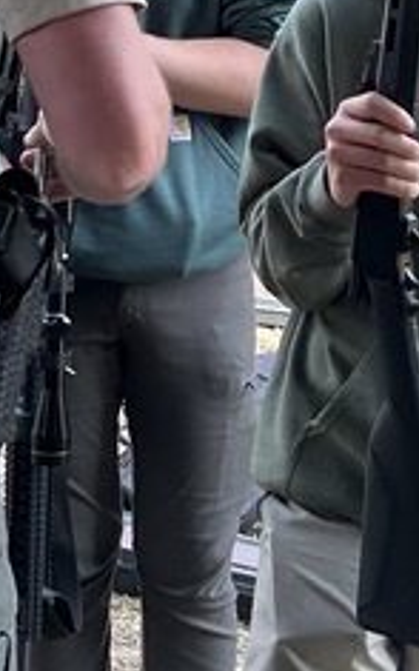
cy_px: 54
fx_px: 2191
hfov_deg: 10.9
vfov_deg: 17.1
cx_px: 168
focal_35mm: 120
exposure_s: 1/533
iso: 50
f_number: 1.5
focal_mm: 5.7
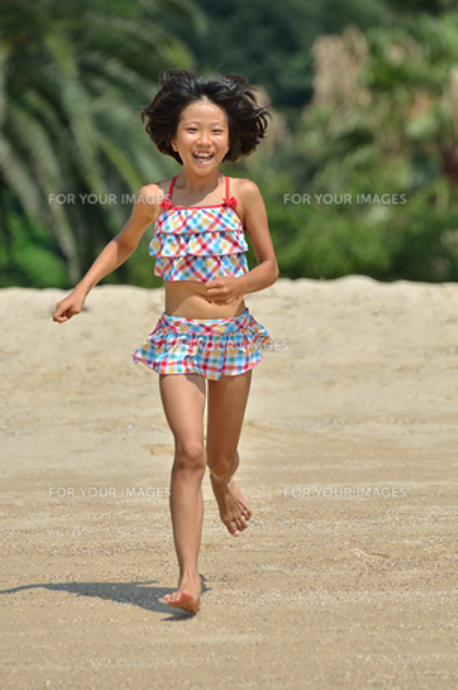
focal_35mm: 315
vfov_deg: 6.6
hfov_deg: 4.3
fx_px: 6034
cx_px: 229
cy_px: 345
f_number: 5.6
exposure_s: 1/2500
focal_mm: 210
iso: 200
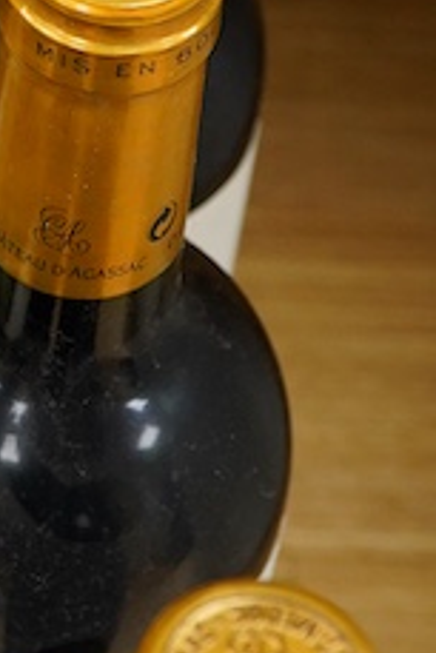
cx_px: -168
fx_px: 3210
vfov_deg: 11.5
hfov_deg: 7.7
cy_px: 54
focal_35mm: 177
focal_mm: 30
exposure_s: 1/125
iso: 1250
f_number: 7.1
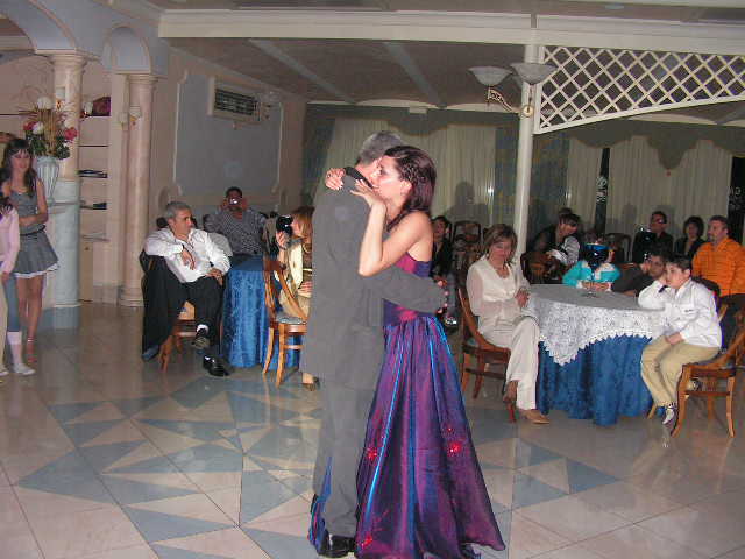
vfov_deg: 39.7
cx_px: 372
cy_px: 280
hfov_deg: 51.4
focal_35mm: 36
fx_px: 775
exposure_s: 1/40
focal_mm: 6
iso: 200
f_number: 3.2
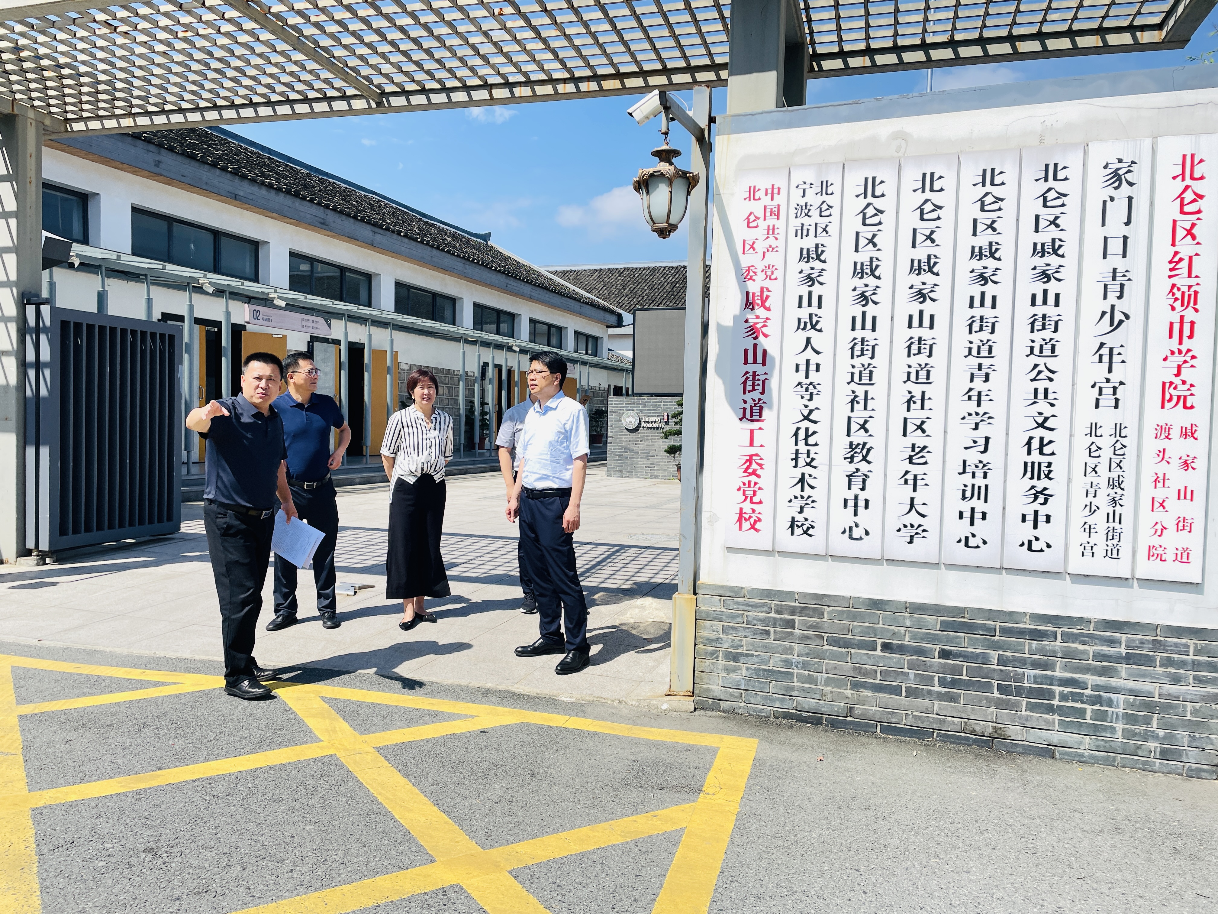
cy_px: 457
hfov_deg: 67.3
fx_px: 915
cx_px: 609
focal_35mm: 26
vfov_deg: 53.1
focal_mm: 4.2
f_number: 1.6
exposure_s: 1/3300
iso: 32
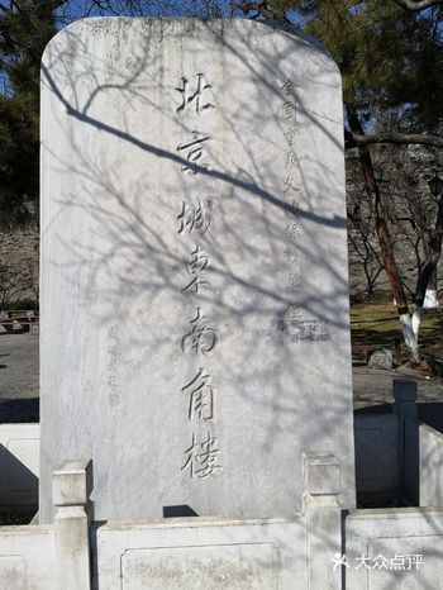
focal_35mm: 27
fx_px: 460
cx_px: 222
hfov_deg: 51.4
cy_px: 295
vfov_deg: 65.3
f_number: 1.8
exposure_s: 1/5000
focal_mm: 3.95
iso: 50
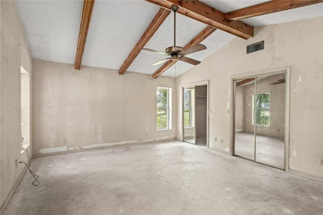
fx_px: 155
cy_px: 108
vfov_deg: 69.6
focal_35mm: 17
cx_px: 162
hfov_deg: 92.5
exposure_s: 1/5
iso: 250
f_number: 9
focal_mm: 11.5
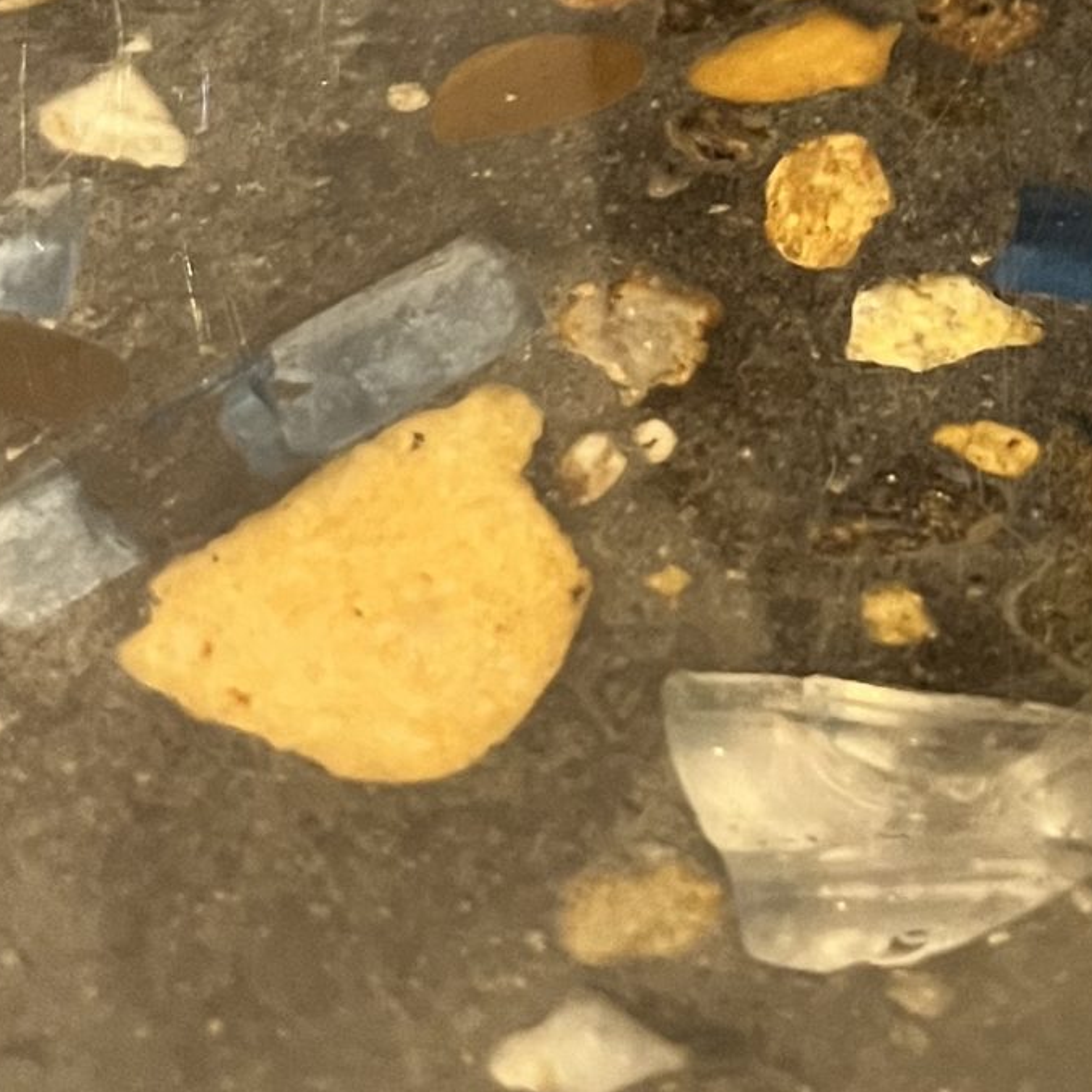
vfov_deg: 18.9
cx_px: 1089
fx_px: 3105
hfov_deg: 19.4
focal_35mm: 87
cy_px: -200
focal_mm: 5.1
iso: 400
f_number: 1.6
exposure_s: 1/40
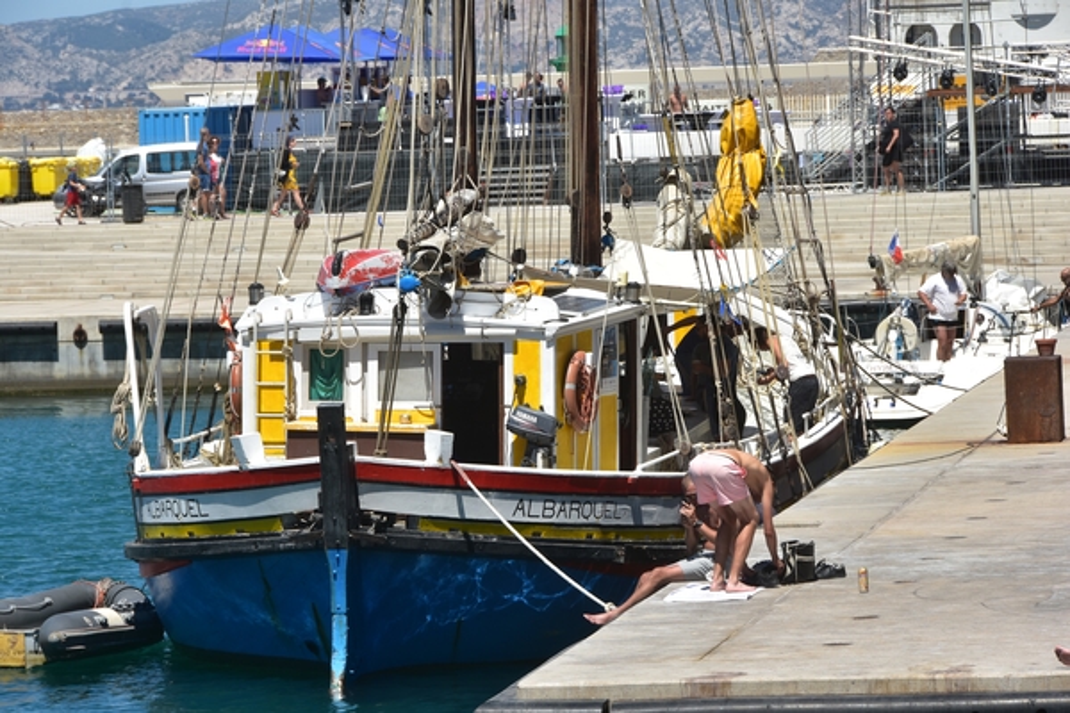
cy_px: 356
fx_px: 5795
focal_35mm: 195
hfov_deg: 10.5
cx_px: 535
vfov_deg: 7.0
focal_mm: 130
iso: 100
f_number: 11
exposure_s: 1/160
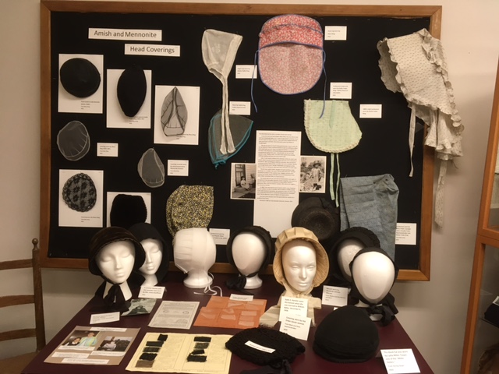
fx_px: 418
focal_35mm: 29
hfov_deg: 61.7
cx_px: 250
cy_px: 187
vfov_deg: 48.2
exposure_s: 1/30
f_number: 2.2
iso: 80
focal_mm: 4.15
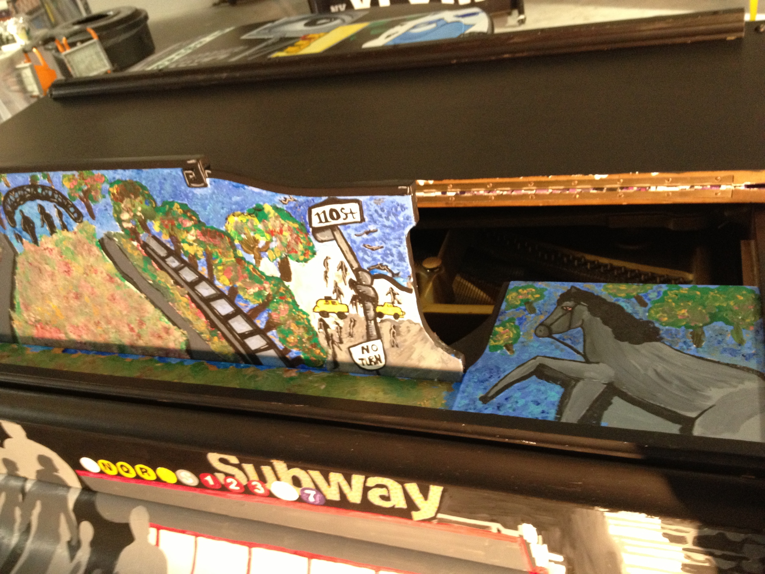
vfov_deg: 40.7
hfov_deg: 52.6
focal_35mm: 35
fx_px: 773
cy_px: 287
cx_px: 382
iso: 250
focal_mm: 4.28
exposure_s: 1/20
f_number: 2.4
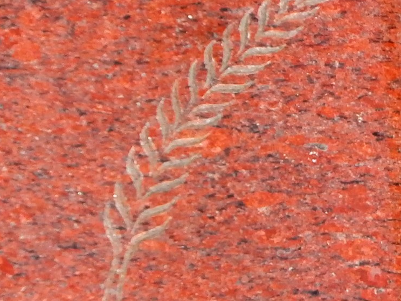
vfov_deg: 9.7
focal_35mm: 153
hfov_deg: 12.6
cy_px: 196
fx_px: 1772
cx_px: 481
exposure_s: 1/800
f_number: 3.9
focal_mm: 6.67
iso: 100
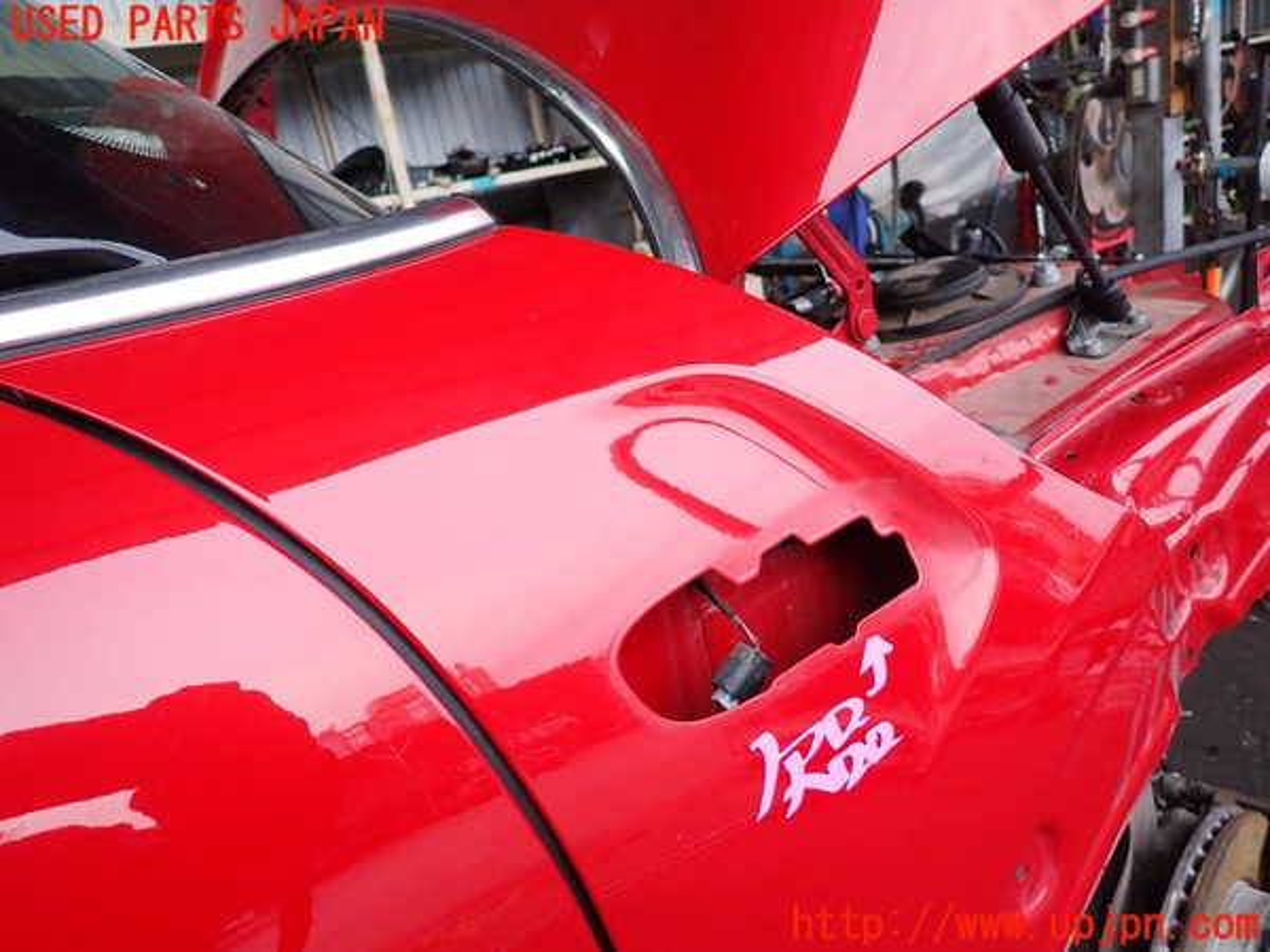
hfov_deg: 69.4
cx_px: 635
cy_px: 476
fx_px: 917
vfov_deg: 54.9
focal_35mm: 25
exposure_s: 1/125
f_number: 2
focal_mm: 4.5
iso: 200
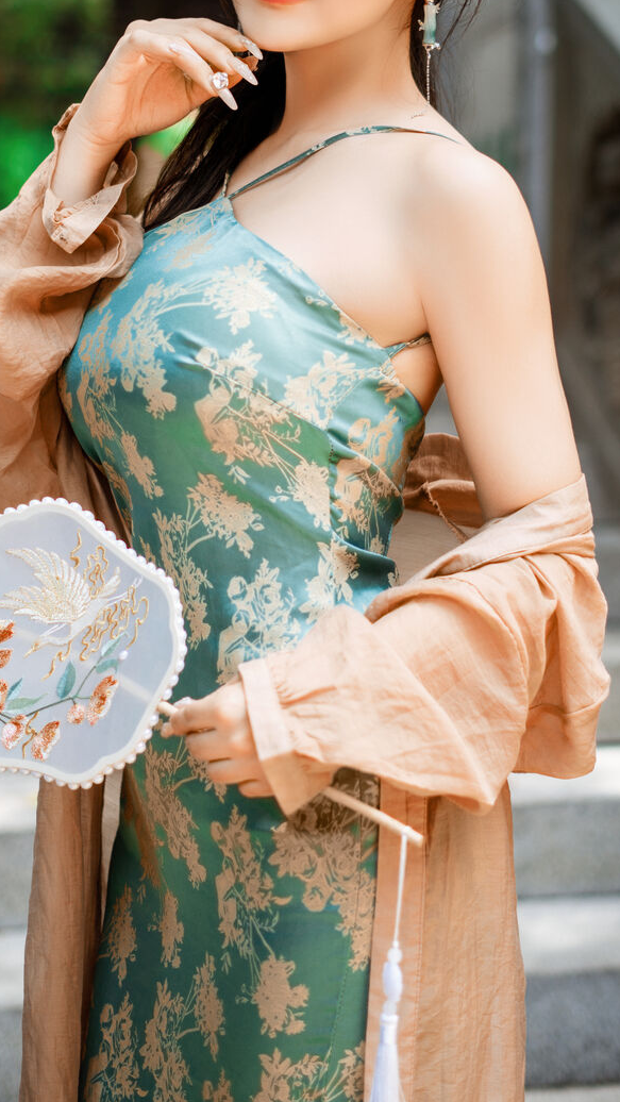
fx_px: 2659
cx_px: 337
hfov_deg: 13.3
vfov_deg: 23.3
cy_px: 392
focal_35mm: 91
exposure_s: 1/320
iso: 100
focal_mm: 50
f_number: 2
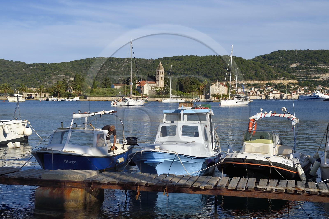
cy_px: 110
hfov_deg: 38.2
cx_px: 164
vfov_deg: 26.0
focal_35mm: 52
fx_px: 475
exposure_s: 1/500
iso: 200
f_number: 9
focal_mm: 52
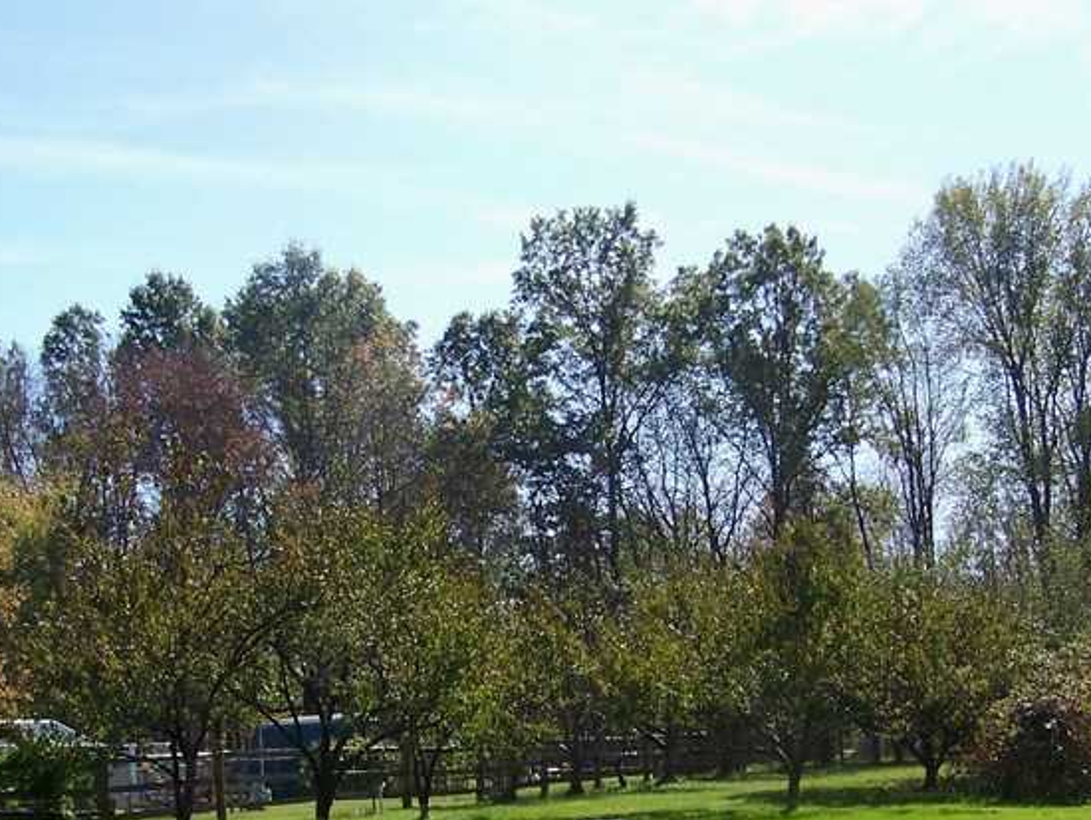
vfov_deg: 21.5
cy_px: 729
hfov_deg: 29.0
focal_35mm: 67
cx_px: 542
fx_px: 2113
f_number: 2.8
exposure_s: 1/640
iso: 64
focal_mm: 5.85
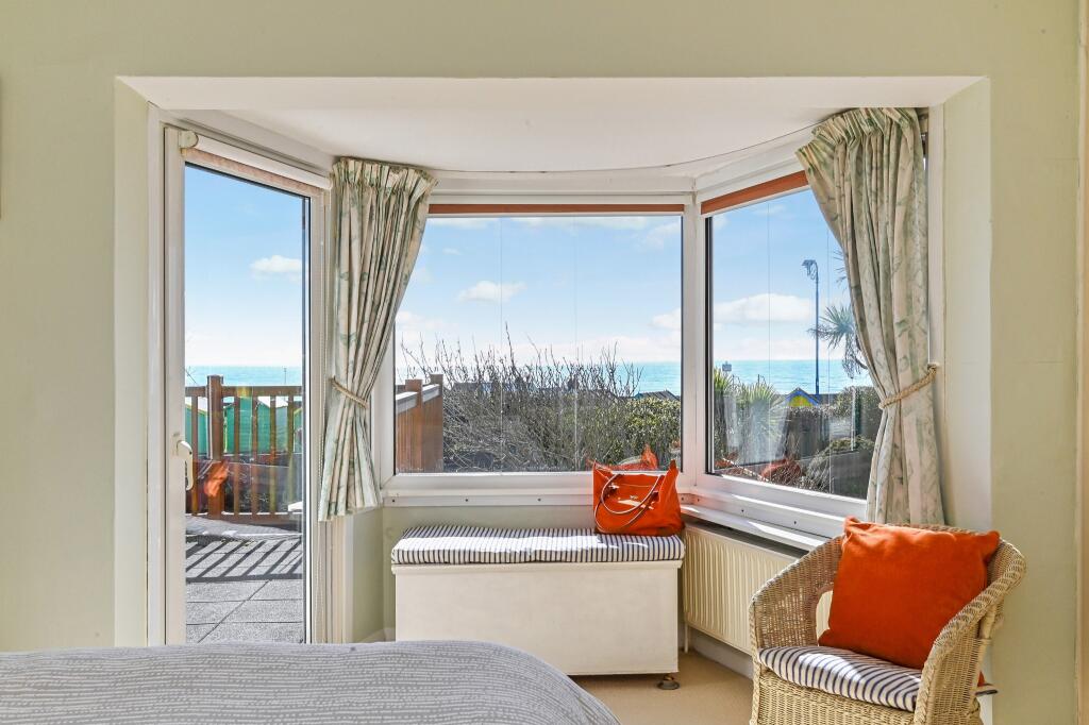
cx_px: 544
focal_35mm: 30
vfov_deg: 43.6
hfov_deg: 61.9
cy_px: 362
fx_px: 907
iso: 400
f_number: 18
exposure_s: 1/200
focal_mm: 30
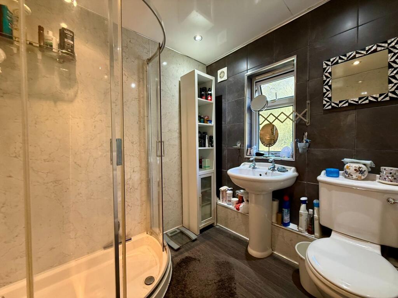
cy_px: 149
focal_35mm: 14
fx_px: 161
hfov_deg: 102.1
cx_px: 199
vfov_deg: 85.7
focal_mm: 2.22
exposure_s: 1/100
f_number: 2.2
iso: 320
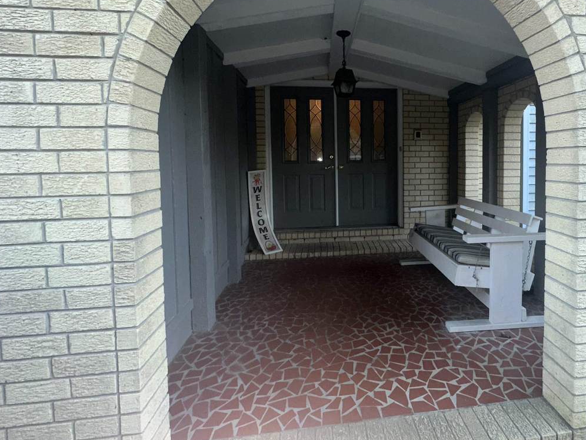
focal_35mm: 18
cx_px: 362
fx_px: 305
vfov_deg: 70.6
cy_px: 170
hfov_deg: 86.2
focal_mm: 2.22
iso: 80
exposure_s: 1/80
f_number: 2.2
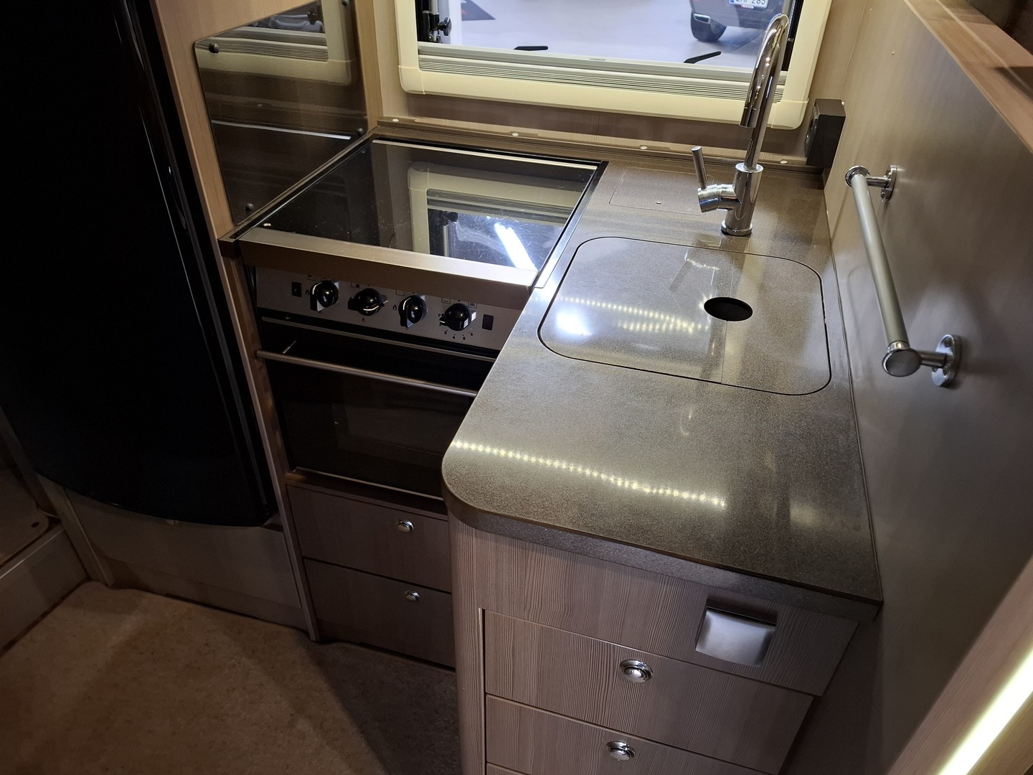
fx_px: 686
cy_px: 388
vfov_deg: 58.9
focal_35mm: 23
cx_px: 516
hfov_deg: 73.9
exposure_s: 1/25
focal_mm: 5.54
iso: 400
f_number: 1.8
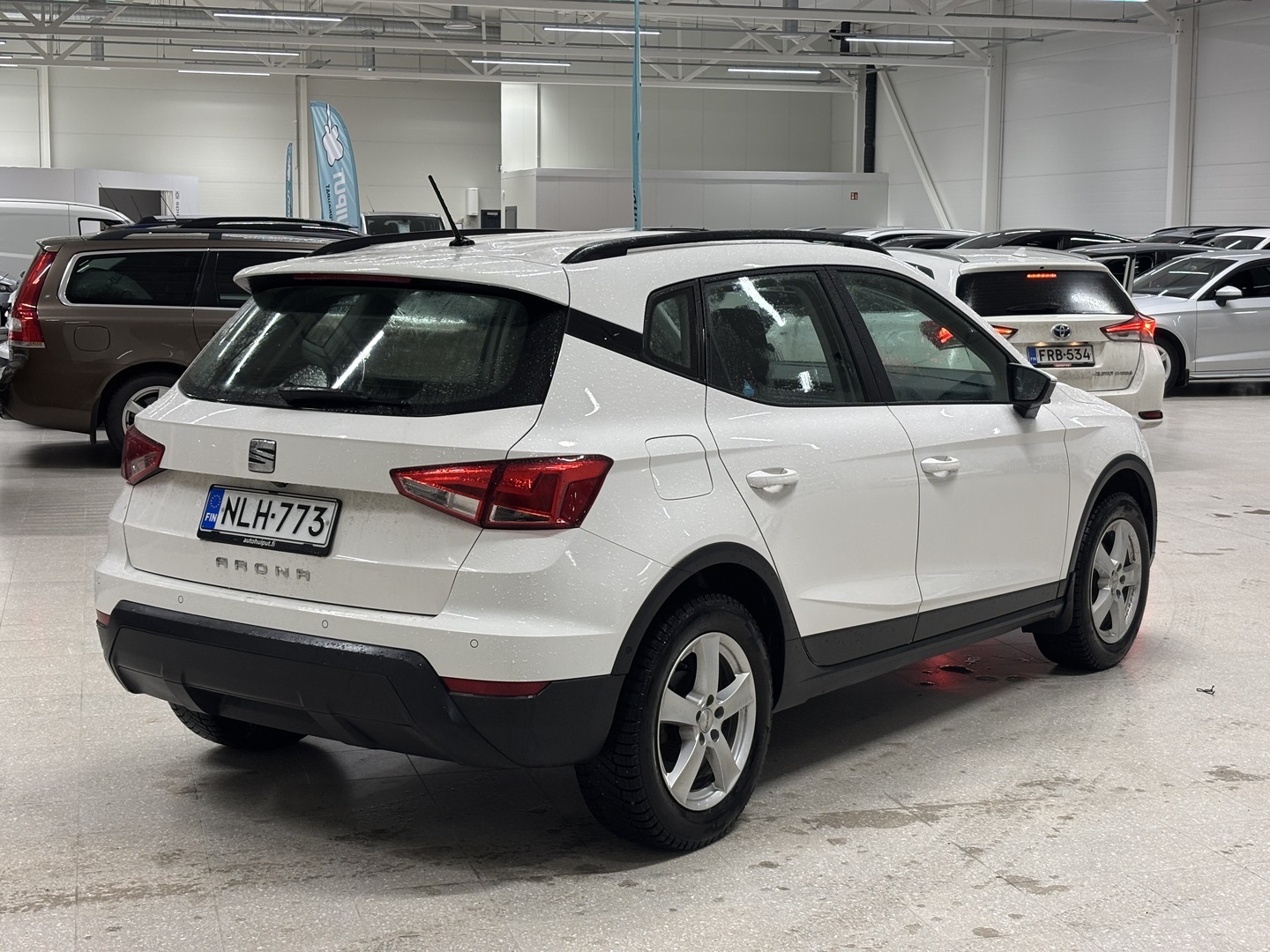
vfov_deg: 28.0
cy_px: 476
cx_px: 635
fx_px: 1908
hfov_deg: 36.8
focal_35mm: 52
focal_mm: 5.96
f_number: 1.6
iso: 80
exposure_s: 1/110
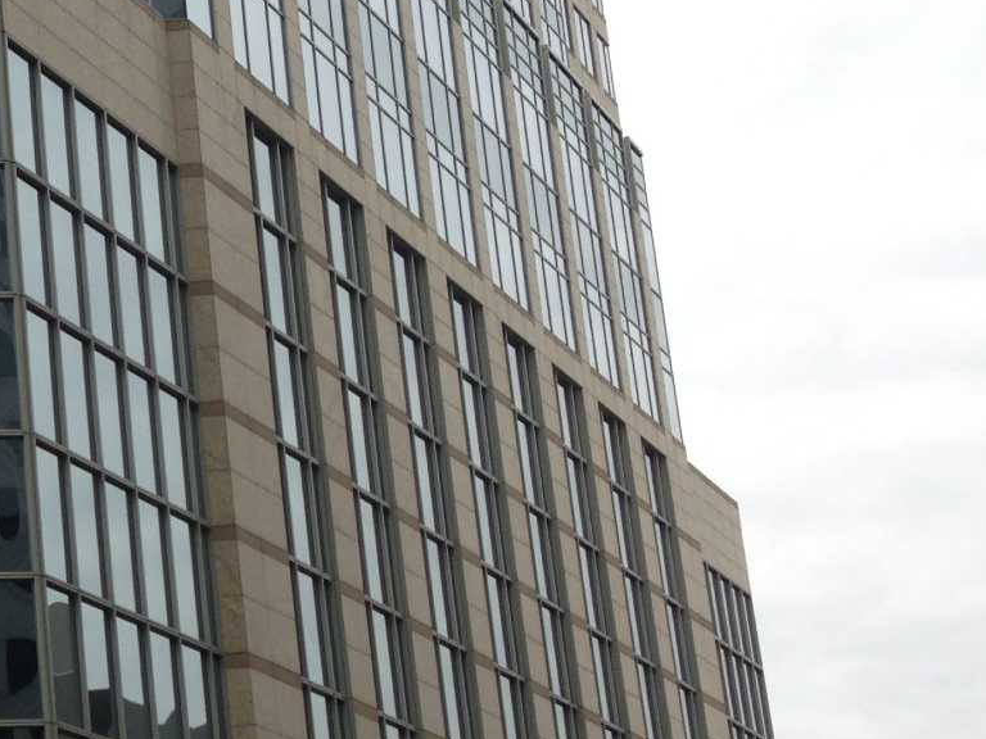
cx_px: -313
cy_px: 641
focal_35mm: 88
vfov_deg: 16.6
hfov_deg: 20.3
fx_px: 2507
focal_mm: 4.12
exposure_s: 1/609
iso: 50
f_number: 2.4
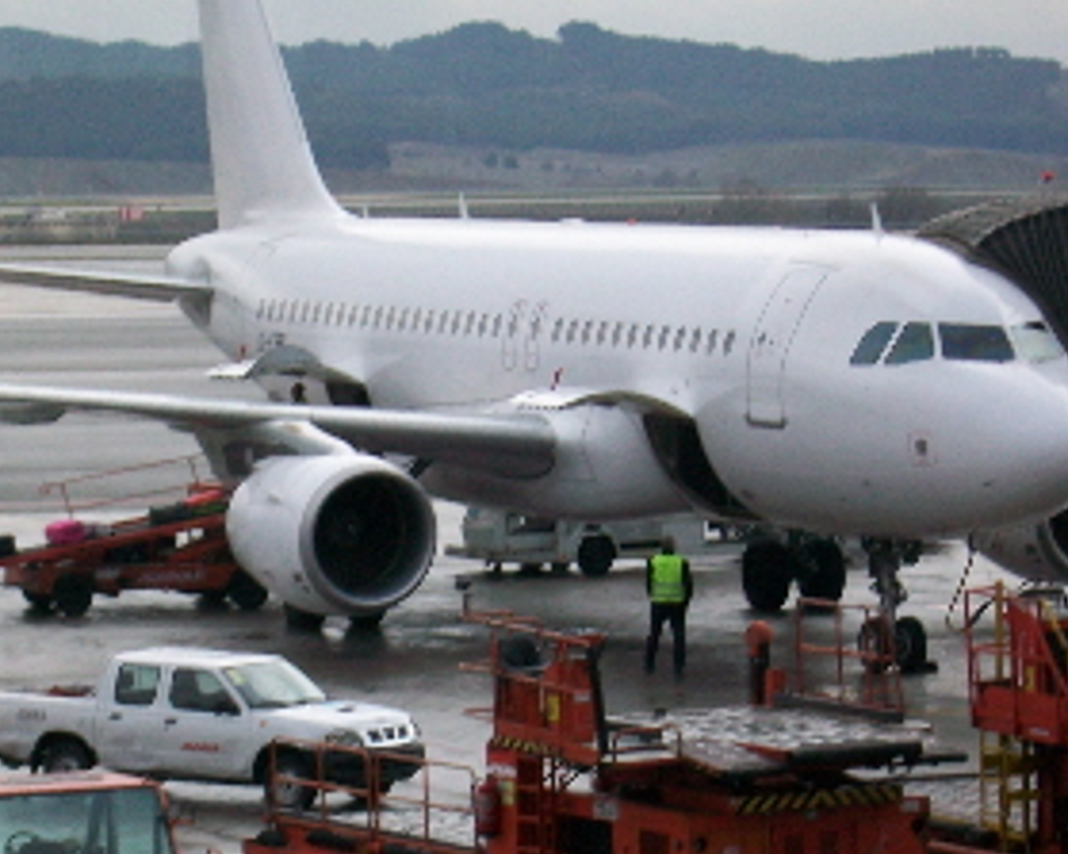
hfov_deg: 10.2
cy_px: 416
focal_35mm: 190
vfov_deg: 8.1
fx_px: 6004
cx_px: 425
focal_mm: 17.1
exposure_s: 1/125
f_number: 5.1
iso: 64
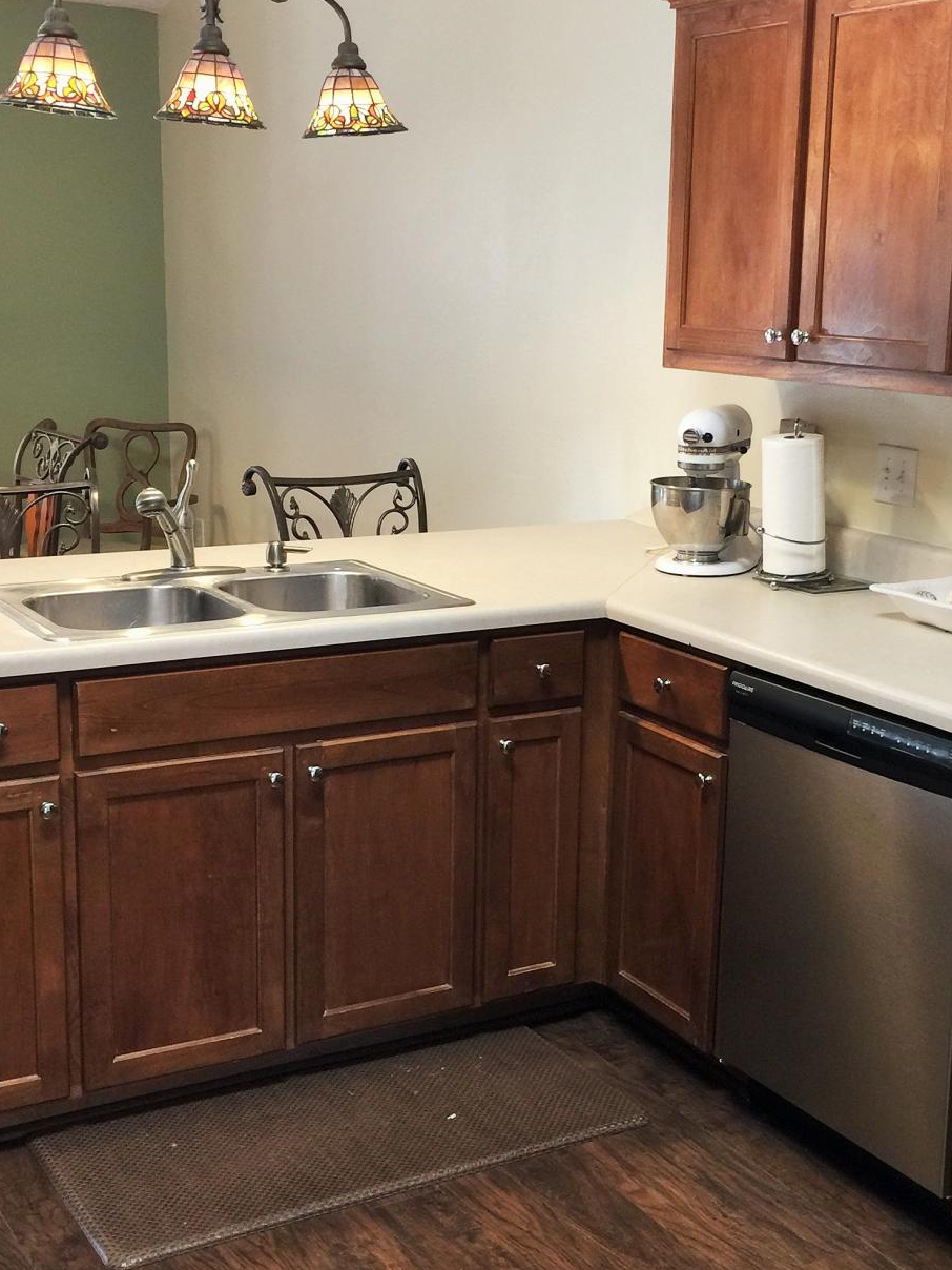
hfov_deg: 30.2
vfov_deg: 39.7
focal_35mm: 48
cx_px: 556
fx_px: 1760
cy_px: 659
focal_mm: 4.15
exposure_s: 1/15
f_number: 2.2
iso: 40
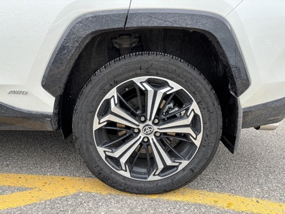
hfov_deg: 67.3
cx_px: 142
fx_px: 214
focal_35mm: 26
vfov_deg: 53.1
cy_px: 107
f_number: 1.6
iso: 50
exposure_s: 1/121
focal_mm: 5.96
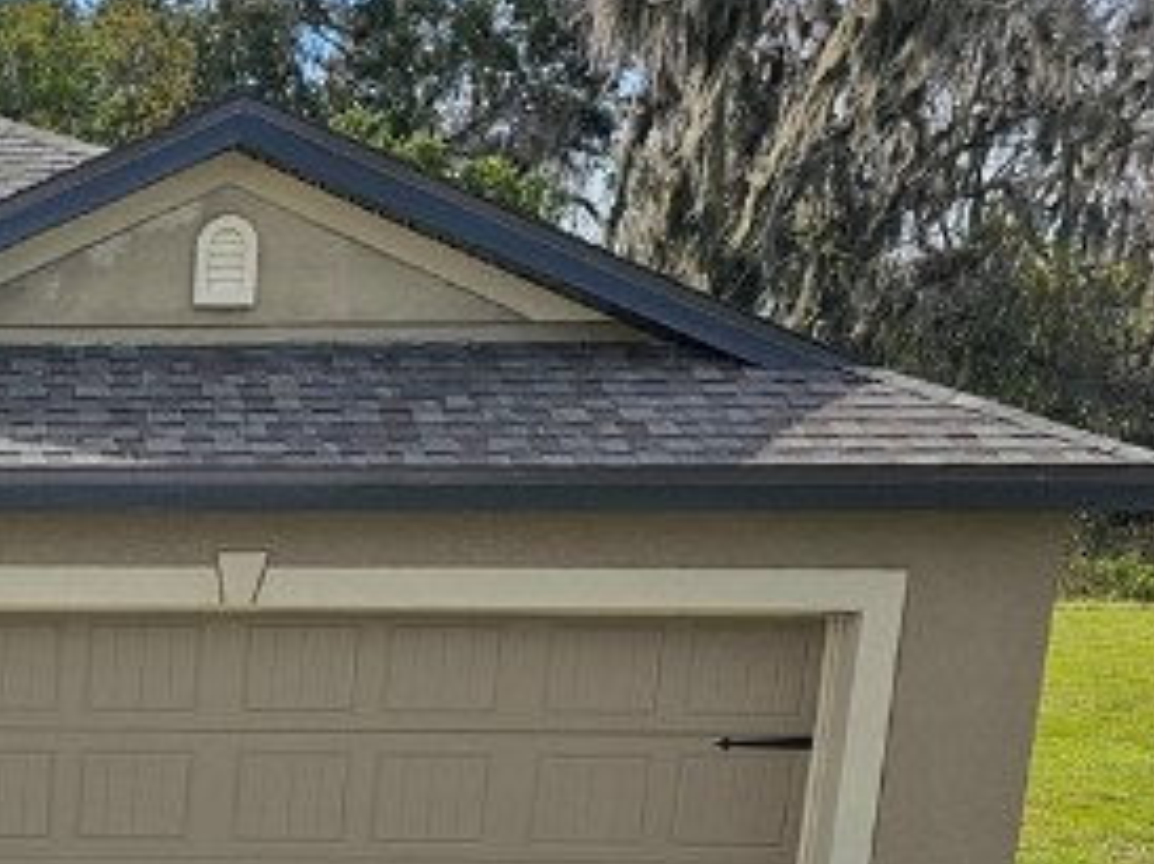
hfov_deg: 20.5
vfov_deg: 16.0
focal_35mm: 86
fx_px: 2864
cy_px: 1205
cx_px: -413
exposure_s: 1/1380
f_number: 1.7
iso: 16
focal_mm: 6.3
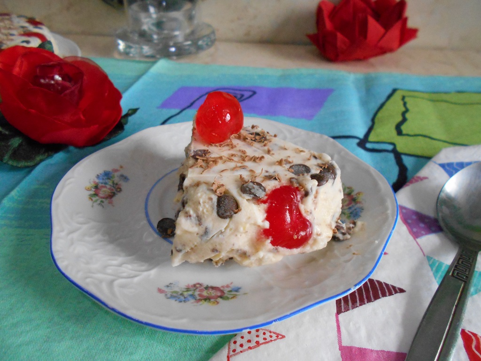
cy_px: 180
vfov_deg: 53.1
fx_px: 361
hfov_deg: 67.3
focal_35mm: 26
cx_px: 240
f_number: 3.2
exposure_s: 1/100
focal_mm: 4.6
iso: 800
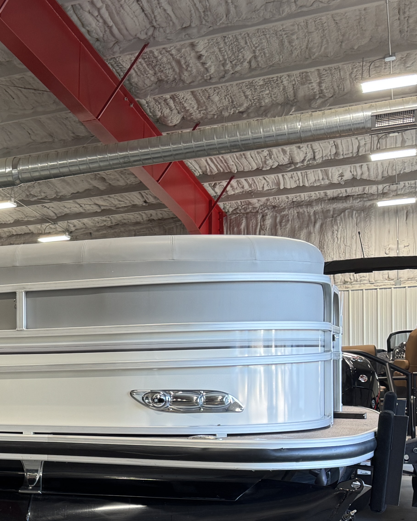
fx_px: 910
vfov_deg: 31.3
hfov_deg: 22.7
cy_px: 399
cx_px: -138
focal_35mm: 59
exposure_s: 1/60
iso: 100
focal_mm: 6.76
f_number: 1.78
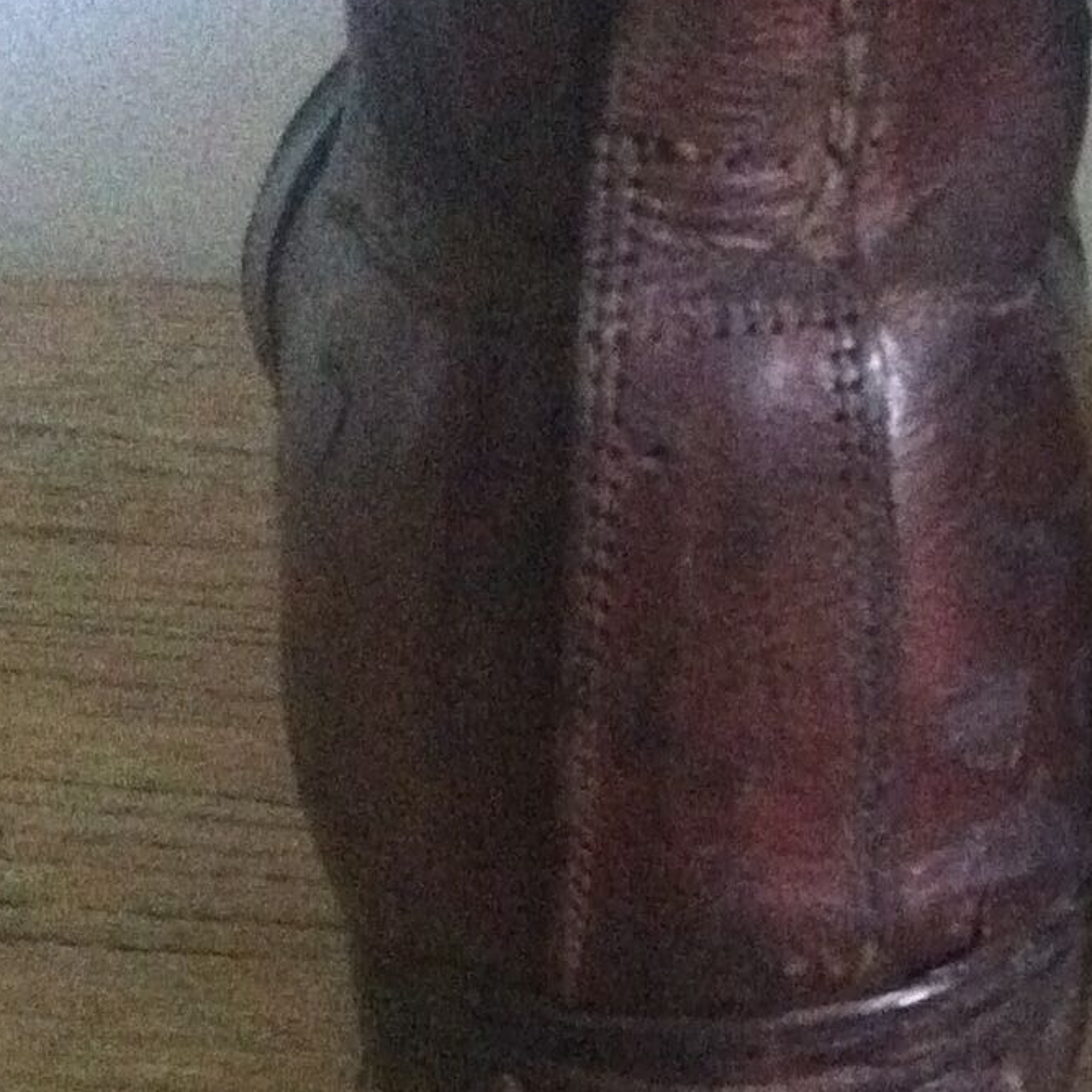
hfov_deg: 14.0
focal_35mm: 120
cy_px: 843
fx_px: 4283
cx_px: 1354
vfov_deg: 14.5
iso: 1000
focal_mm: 3.85
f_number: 2.8
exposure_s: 1/15
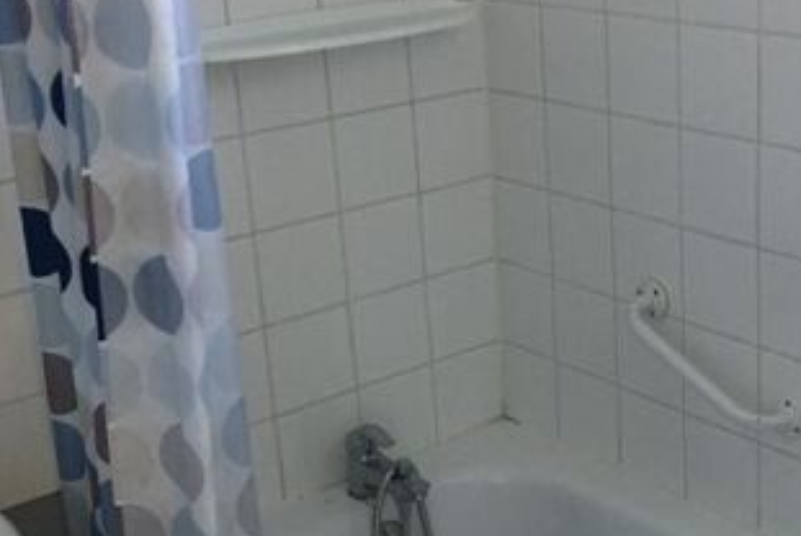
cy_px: 273
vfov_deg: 22.0
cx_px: 572
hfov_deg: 31.9
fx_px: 1381
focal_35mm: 62
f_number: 2.2
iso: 200
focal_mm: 4.15
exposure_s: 1/33
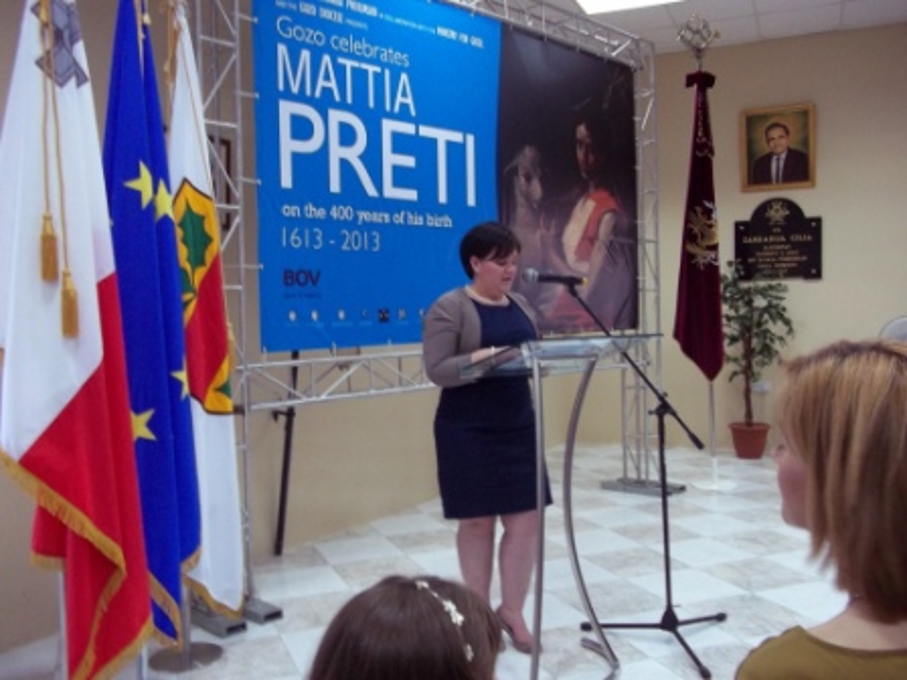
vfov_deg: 44.2
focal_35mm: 32
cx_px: 454
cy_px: 340
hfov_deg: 56.8
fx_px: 838
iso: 160
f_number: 2.9
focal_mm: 5.7
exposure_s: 1/20
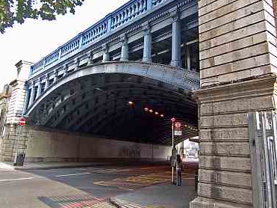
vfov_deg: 44.9
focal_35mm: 31
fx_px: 248
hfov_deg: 58.4
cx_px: 137
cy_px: 74
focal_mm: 3.8
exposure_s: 1/80
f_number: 2.8
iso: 64
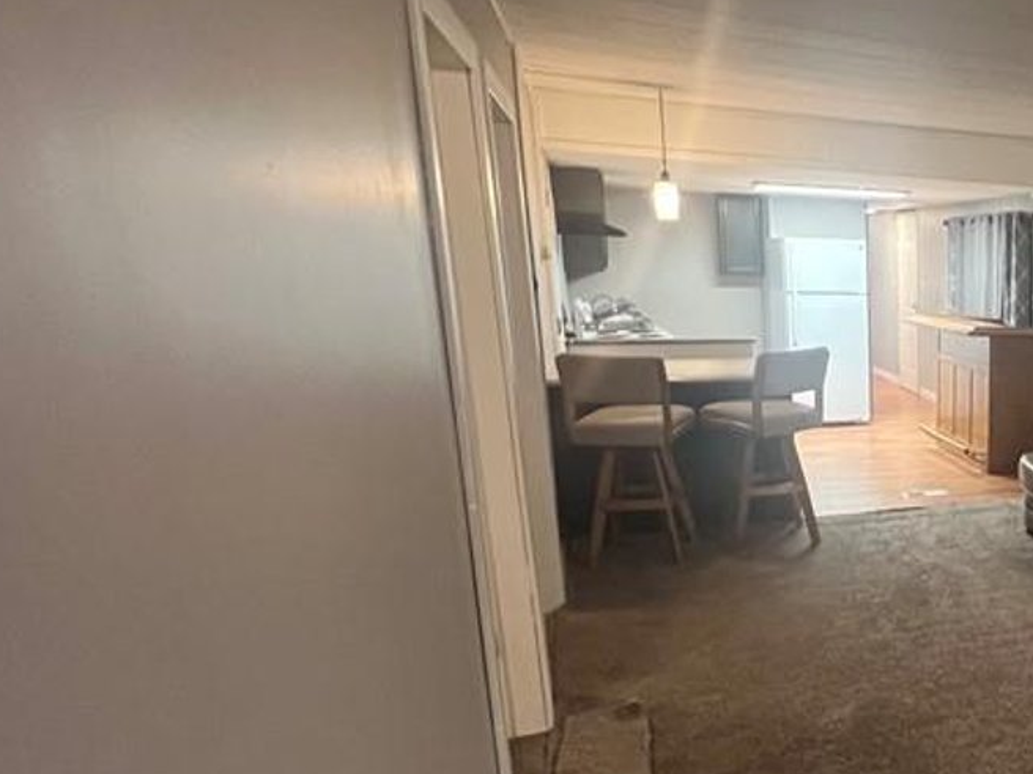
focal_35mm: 30
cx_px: 1119
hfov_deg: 45.9
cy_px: 476
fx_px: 895
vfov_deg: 46.5
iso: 800
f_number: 1.8
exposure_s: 1/60
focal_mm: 1.57
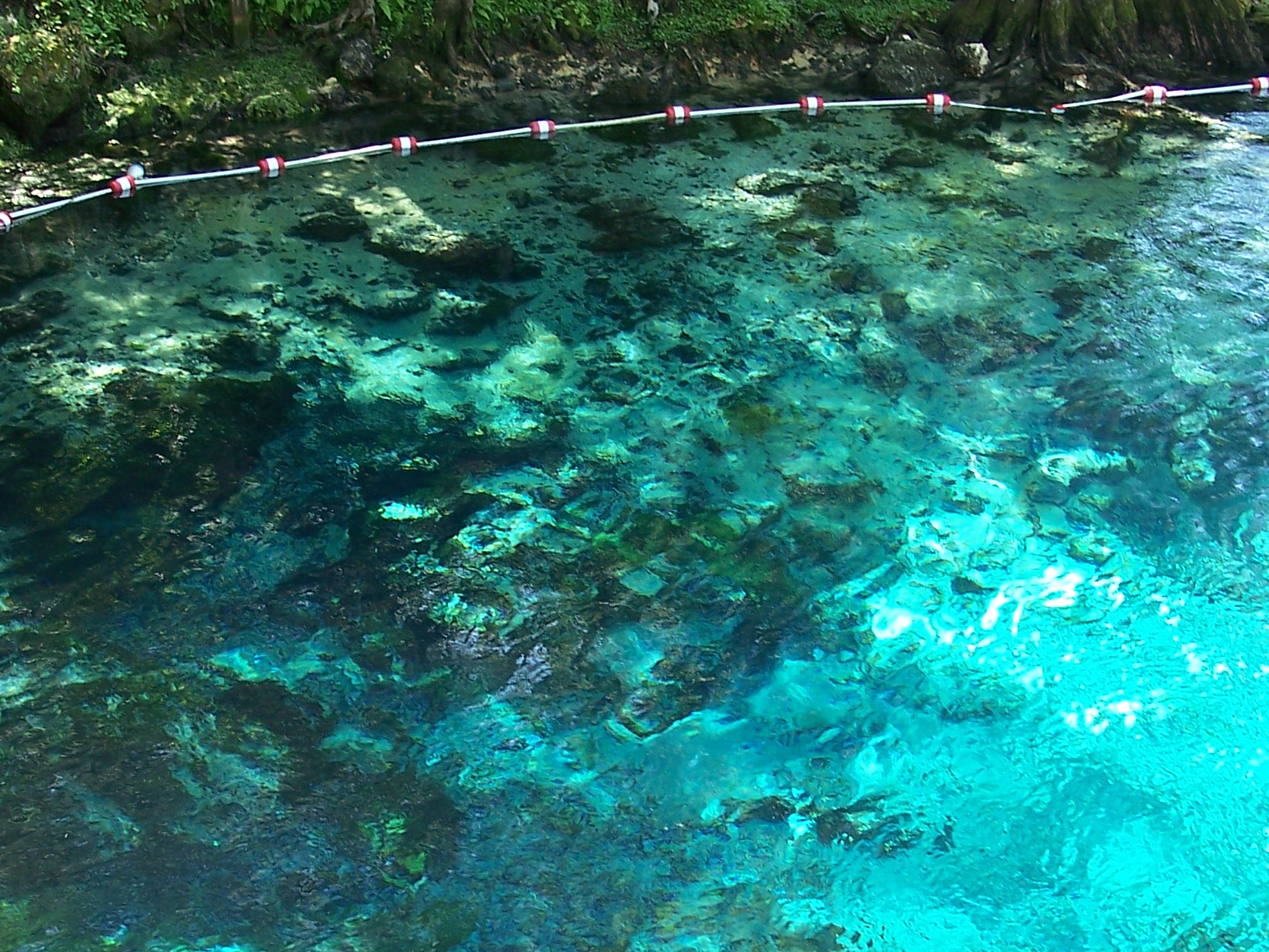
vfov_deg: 20.3
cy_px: 674
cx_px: 695
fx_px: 2640
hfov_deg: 27.0
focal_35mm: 72
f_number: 2.8
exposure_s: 1/50
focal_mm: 7.8
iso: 64
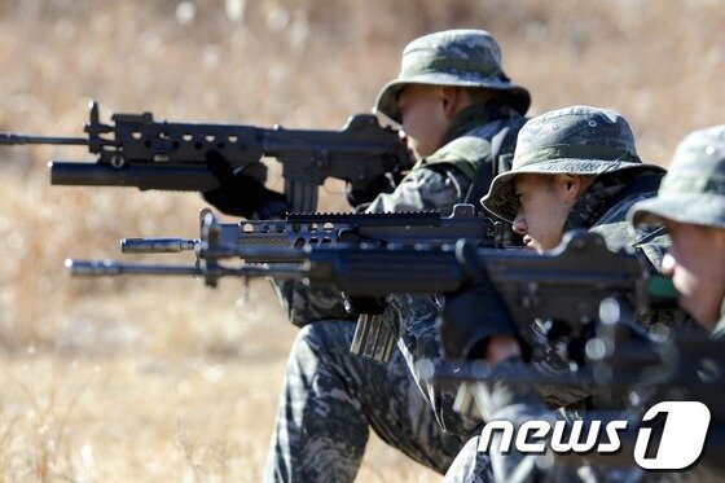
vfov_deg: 4.2
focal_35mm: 330
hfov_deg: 6.2
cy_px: 242
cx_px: 362
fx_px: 6643
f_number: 7.1
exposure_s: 1/200
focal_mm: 330
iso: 200
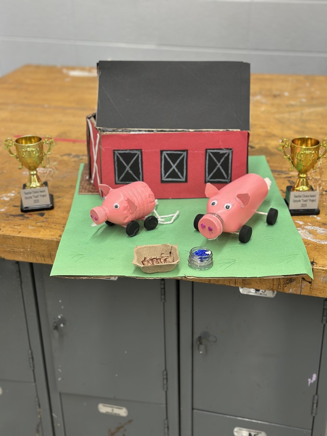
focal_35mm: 48
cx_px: 164
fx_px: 605
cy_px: 218
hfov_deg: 30.3
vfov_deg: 39.7
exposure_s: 1/60
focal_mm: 6.86
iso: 125
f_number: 1.78
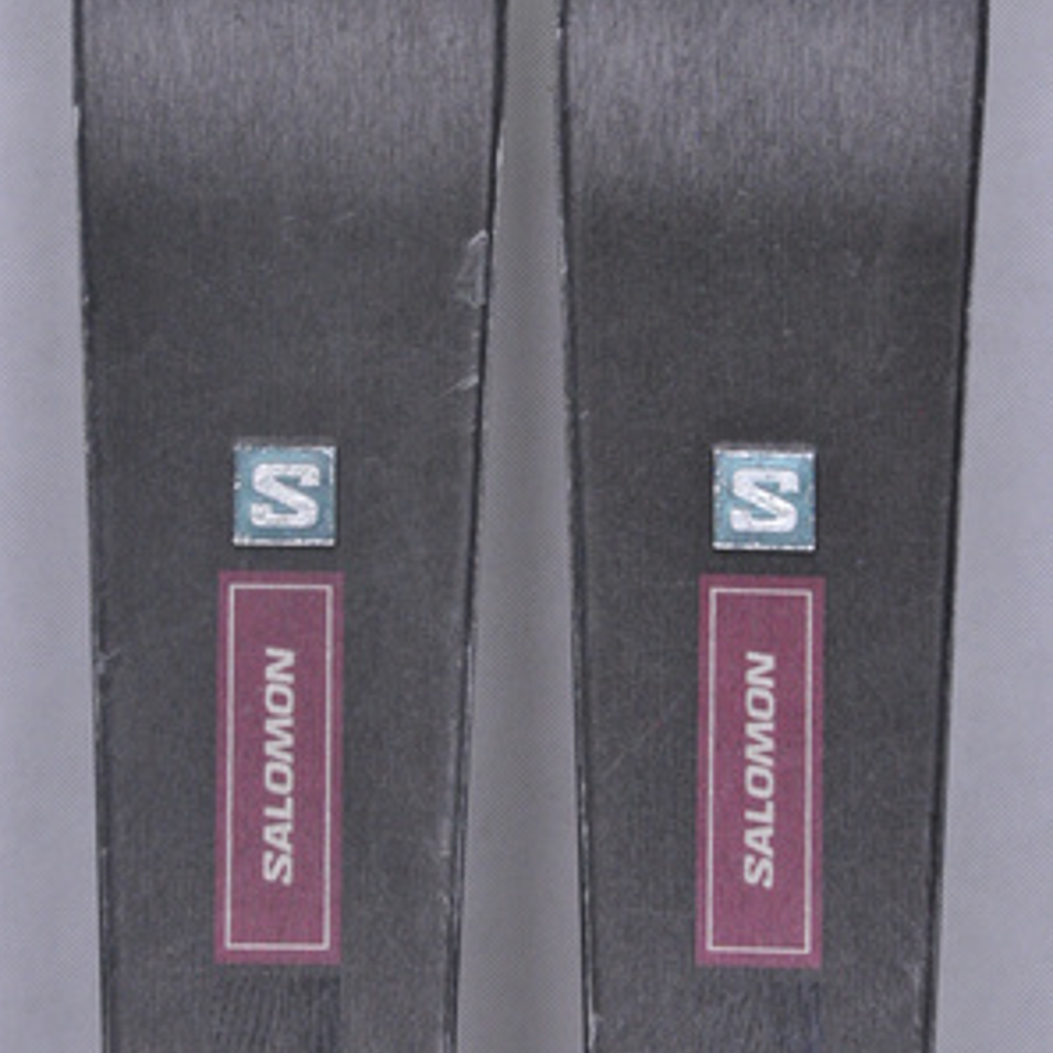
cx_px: 526
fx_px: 6974
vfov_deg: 8.6
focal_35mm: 203
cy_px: 532
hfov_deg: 8.6
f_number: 9.5
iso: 3200
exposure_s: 1/125
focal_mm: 105
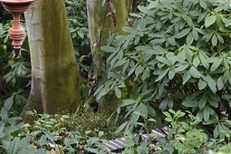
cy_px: -245
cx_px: -72
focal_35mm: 439
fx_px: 2817
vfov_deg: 3.1
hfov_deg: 4.7
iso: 400
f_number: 7.1
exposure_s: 1/60
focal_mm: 70
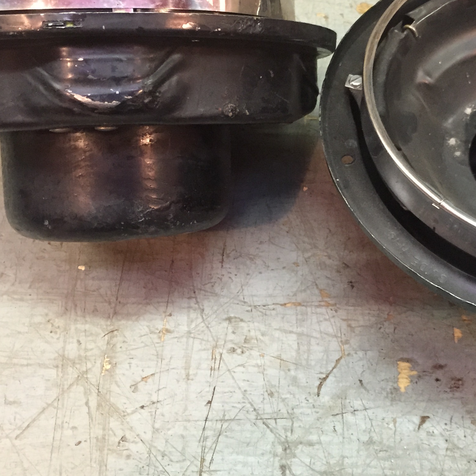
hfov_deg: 31.4
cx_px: 313
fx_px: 840
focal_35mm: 54
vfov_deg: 31.6
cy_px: 192
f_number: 2.2
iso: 250
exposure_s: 1/15
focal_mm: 4.15
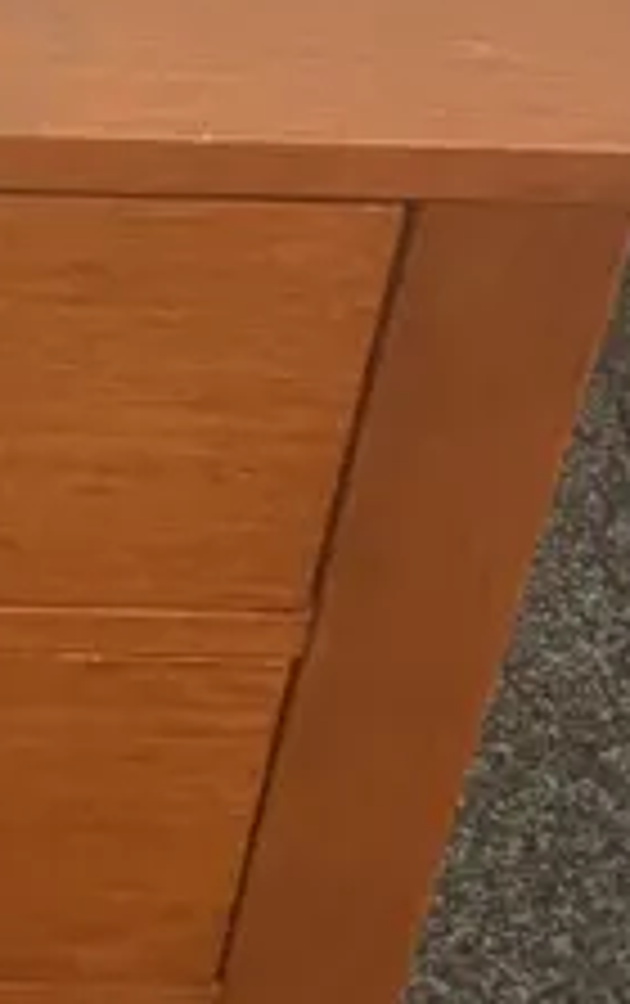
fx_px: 3724
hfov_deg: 9.4
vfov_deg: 15.3
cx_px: -256
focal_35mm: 136
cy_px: 374
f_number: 1.8
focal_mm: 3.99
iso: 250
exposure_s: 1/50
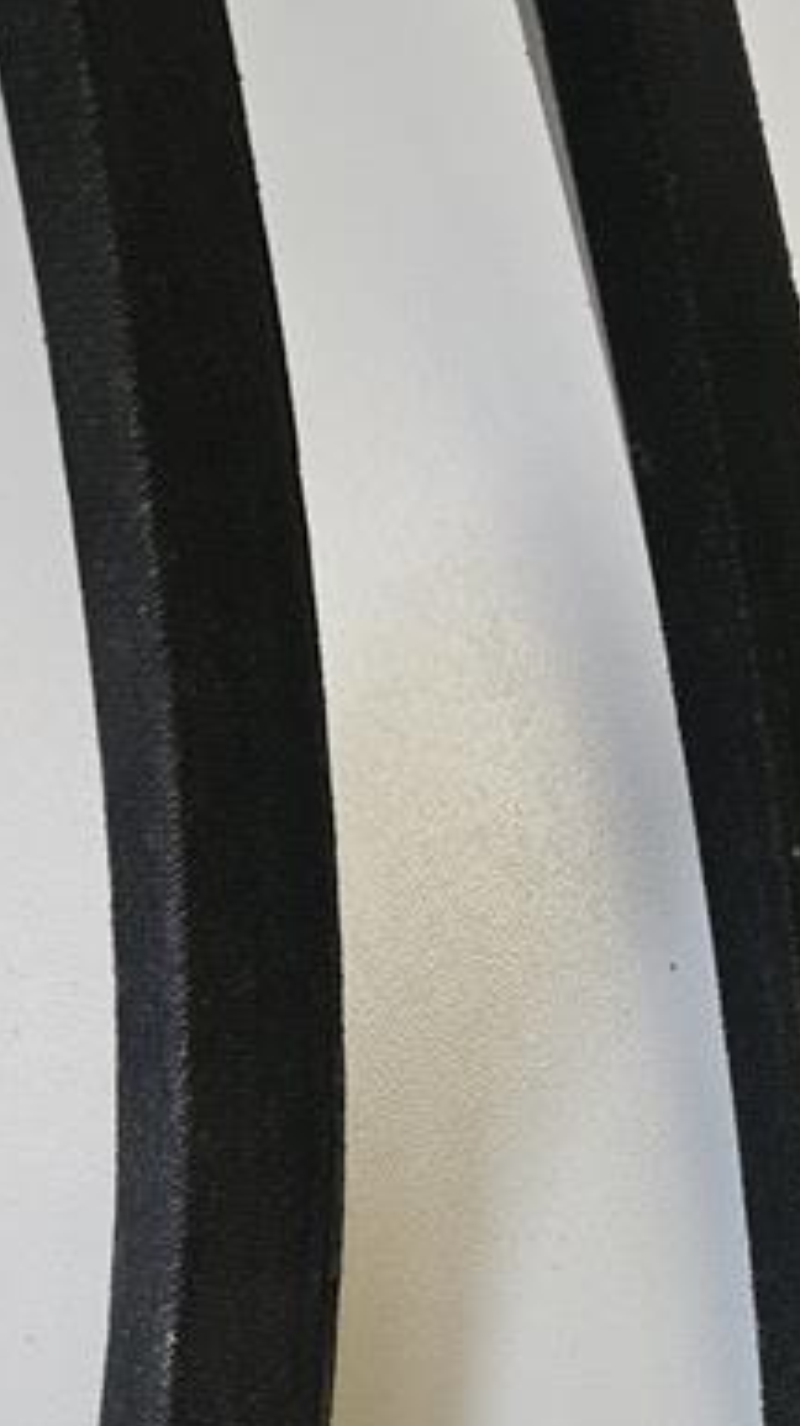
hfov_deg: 23.6
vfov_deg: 39.6
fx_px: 1889
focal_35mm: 50
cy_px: 1152
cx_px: 641
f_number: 1.8
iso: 1000
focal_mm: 5.4
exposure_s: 1/100
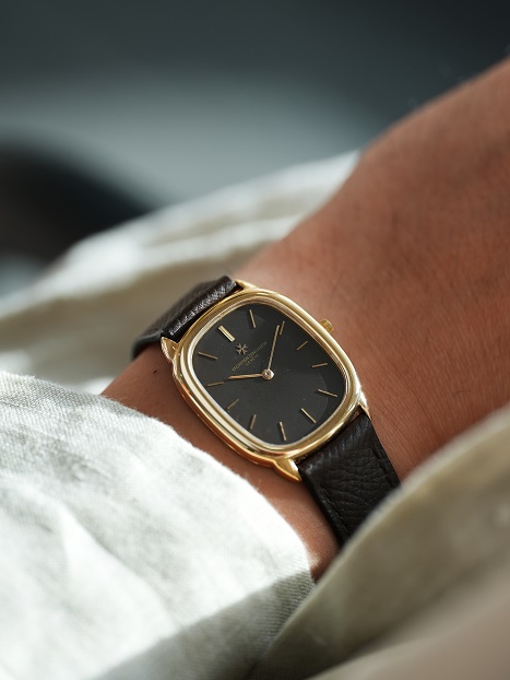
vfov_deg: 13.3
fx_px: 2905
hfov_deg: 10.0
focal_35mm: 148
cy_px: 376
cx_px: 272
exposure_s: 1/250
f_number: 2.8
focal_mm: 105
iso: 250
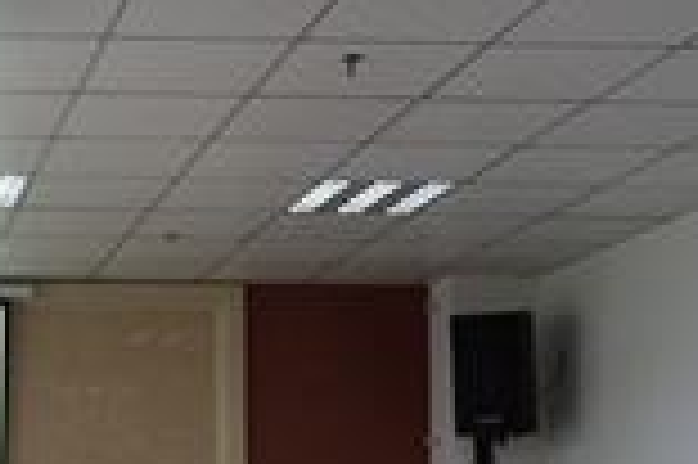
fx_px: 1685
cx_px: -194
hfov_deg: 21.3
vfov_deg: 15.4
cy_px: 453
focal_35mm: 87
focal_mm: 18
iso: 500
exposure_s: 1/160
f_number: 4
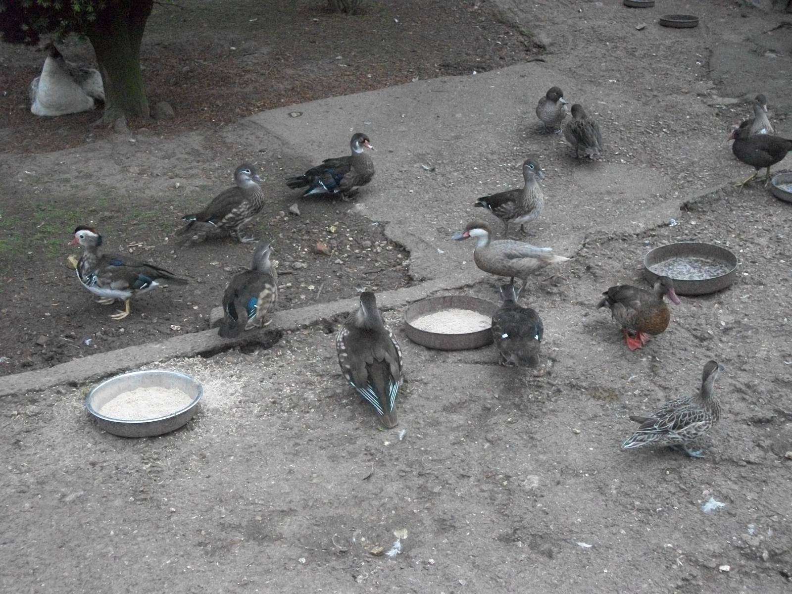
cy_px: 297
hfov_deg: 38.2
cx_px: 396
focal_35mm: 50
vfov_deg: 29.1
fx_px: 1144
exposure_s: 1/500
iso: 736
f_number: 3.6
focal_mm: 8.8
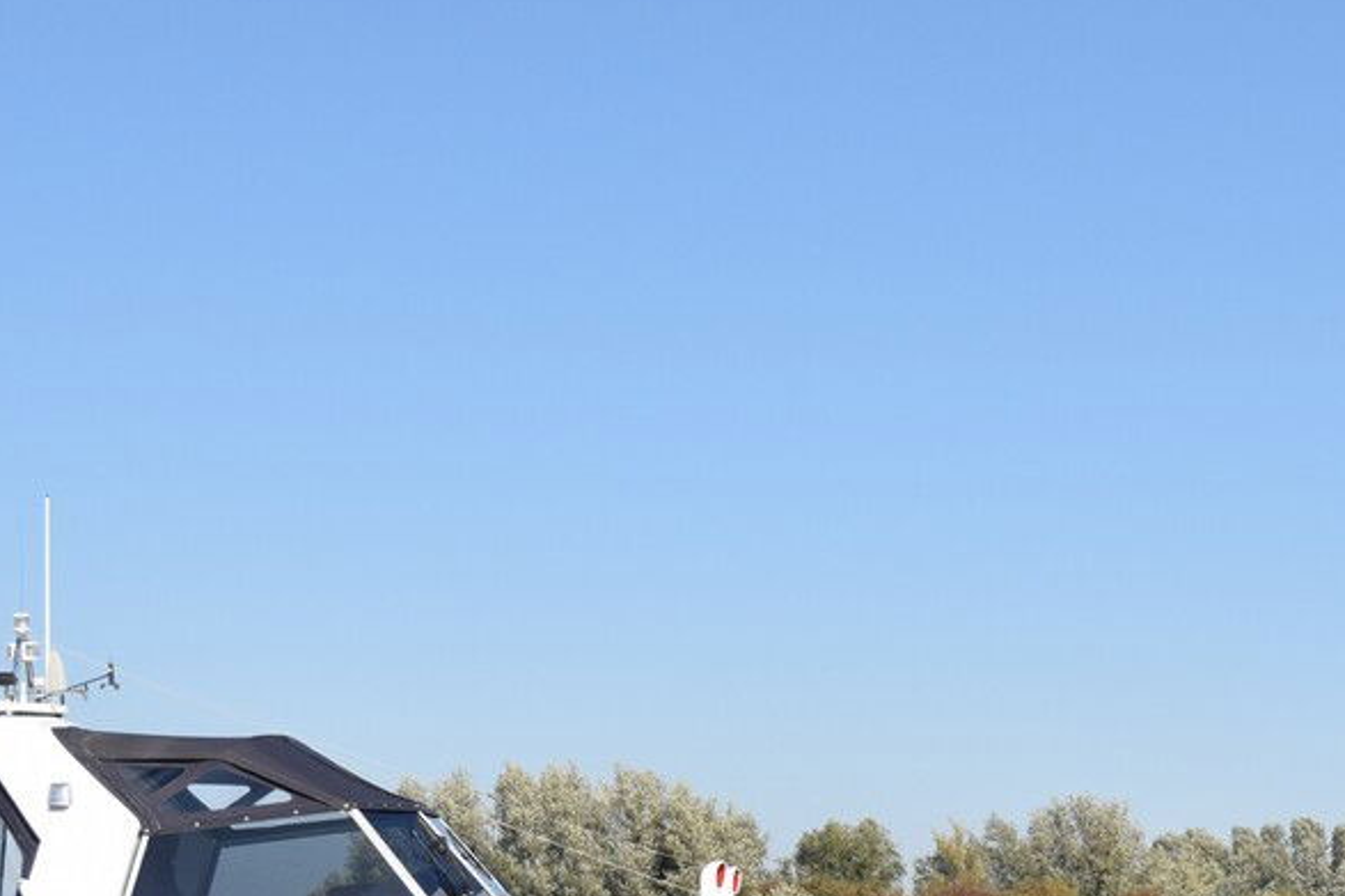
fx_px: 3436
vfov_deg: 14.7
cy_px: 827
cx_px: 655
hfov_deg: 22.1
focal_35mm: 92
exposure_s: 1/320
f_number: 5.6
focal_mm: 30
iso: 200
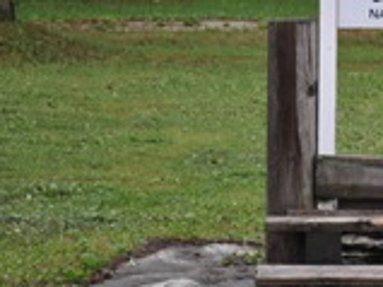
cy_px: 7
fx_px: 2469
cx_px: 489
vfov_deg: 6.6
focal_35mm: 223
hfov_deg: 8.7
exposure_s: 1/125
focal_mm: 55
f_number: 5.6
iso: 400
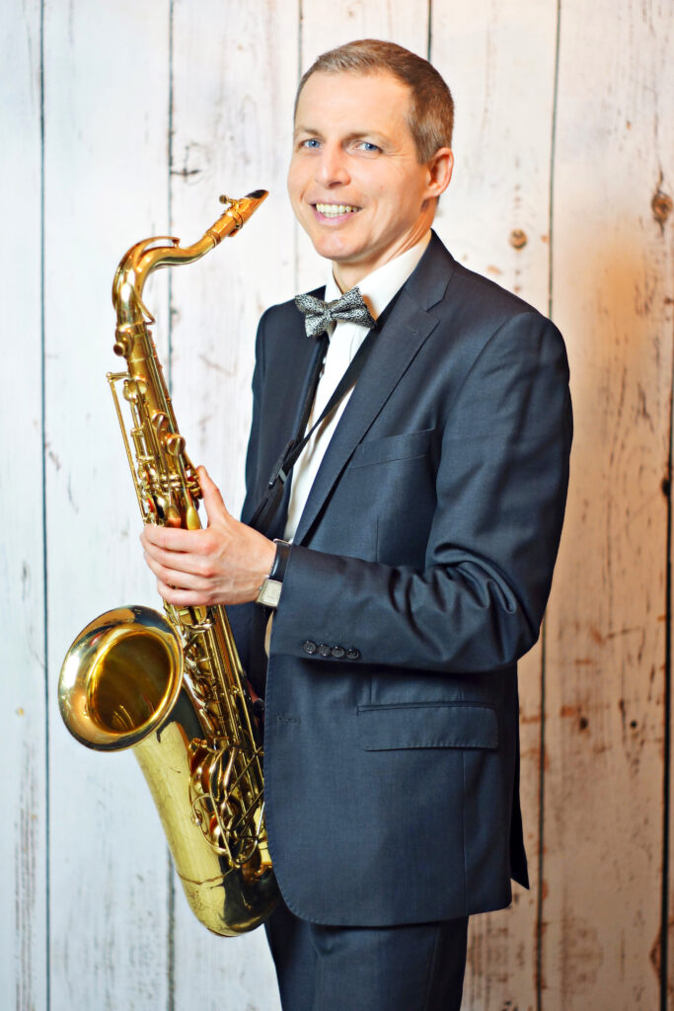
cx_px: 337
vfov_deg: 27.0
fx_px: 2105
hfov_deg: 18.2
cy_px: 506
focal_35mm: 75
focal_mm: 50
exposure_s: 1/60
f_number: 1.7
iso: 400
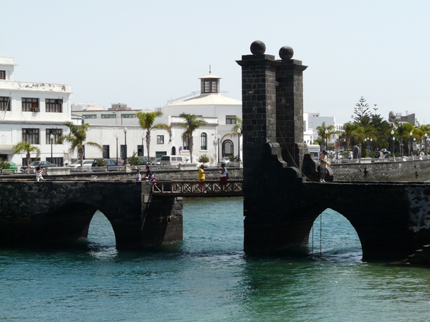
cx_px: 215
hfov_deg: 21.3
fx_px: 1143
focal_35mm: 92
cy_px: 161
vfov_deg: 16.1
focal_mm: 15.1
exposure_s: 1/400
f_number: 5.6
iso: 100
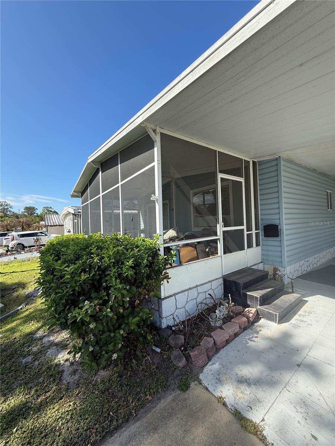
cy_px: 223
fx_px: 181
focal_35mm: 14
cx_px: 168
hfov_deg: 85.7
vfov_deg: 102.1
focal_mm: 2.22
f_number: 2.2
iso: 64
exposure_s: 1/820
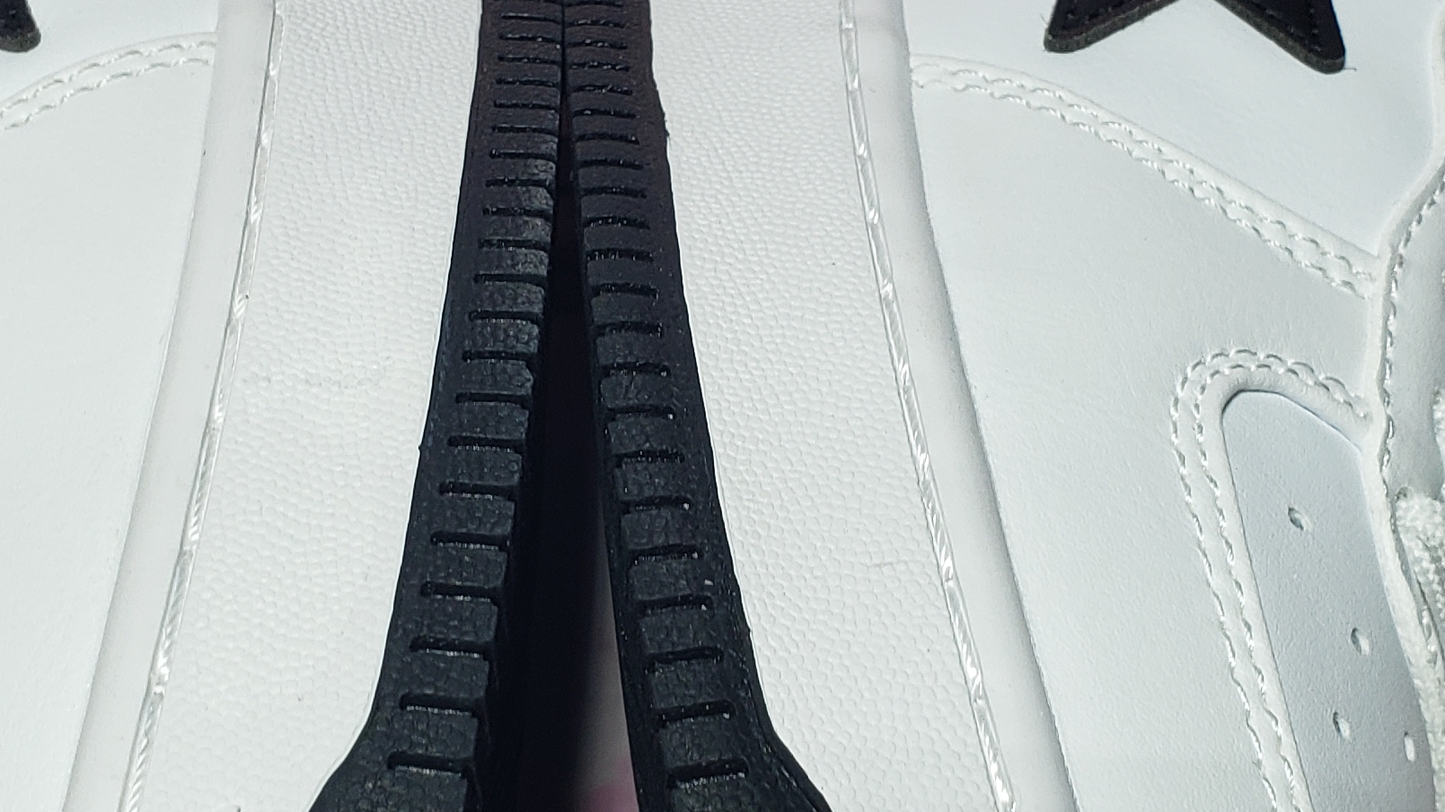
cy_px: 546
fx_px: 2720
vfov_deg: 16.9
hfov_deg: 29.7
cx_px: 659
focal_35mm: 71
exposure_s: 1/245
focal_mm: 4.3
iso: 50
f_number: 2.4
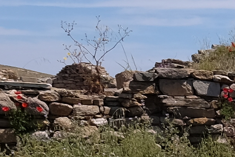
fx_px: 783
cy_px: 320
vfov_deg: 10.4
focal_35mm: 120
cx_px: 521
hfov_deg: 13.6
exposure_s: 1/400
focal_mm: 10
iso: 200
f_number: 9
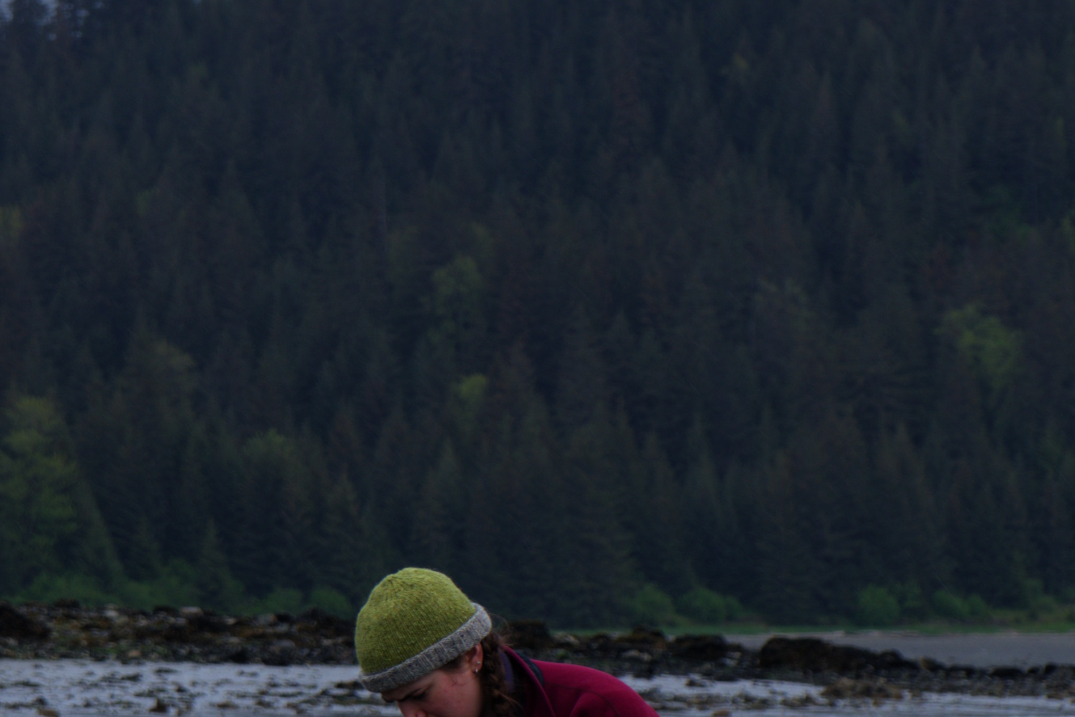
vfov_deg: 4.5
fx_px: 9107
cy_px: 466
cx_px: 340
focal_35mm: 305
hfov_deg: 6.8
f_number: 5.6
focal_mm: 64
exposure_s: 1/200
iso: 100
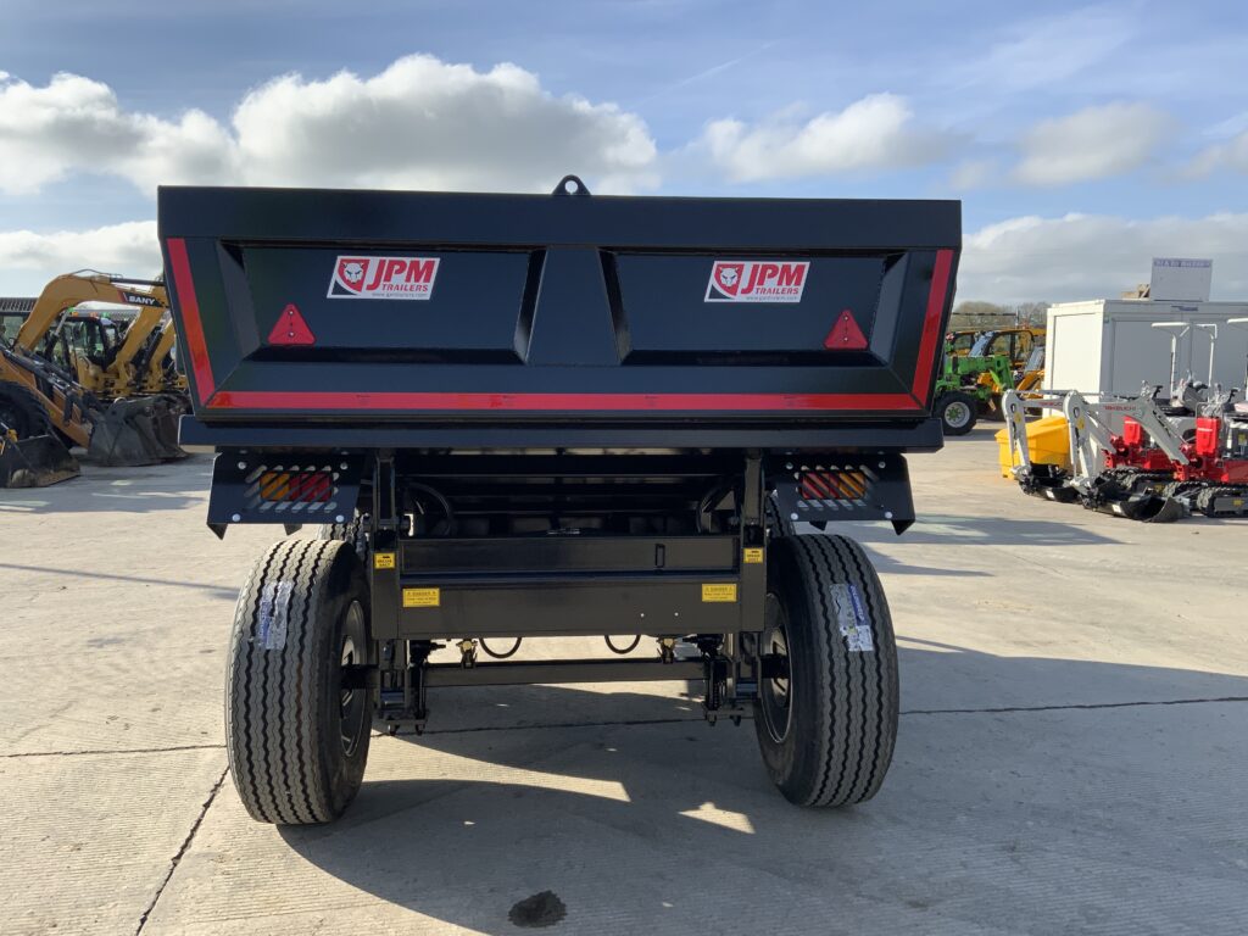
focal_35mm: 29
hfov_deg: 61.7
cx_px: 624
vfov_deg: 48.2
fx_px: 1046
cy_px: 468
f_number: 1.8
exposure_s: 1/1412
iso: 16
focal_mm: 3
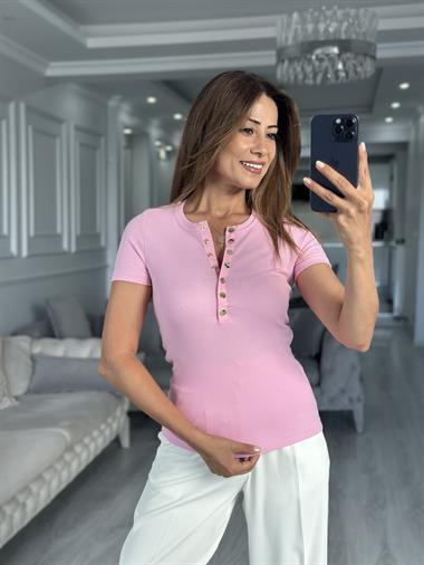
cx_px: 212
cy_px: 282
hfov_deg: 30.3
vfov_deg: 39.6
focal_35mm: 48
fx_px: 783
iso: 100
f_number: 1.78
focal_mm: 6.86
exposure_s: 1/121
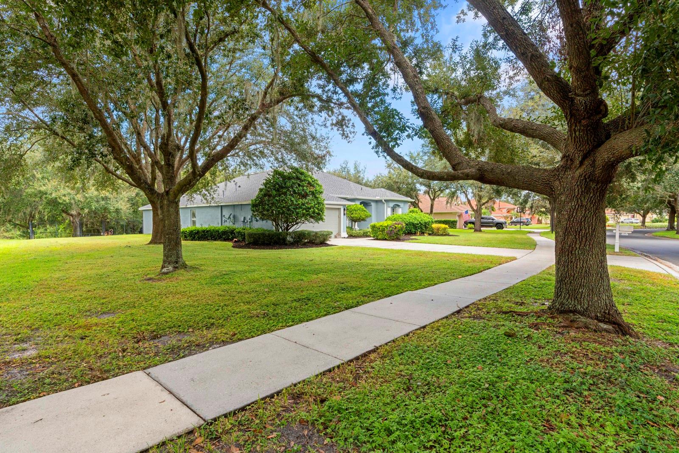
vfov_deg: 64.6
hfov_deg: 86.9
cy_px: 226
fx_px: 358
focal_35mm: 19
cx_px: 340
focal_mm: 19
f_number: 8
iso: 250
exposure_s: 1/60
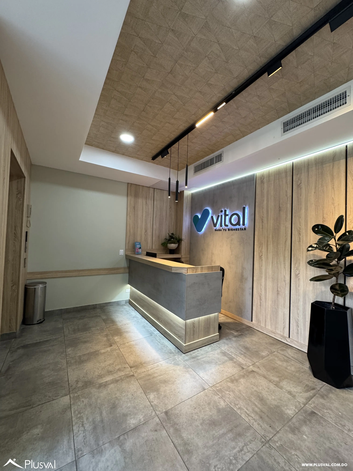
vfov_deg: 102.1
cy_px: 236
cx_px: 176
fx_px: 190
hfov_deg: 85.7
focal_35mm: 14
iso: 250
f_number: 2.2
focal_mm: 2.22
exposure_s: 1/99
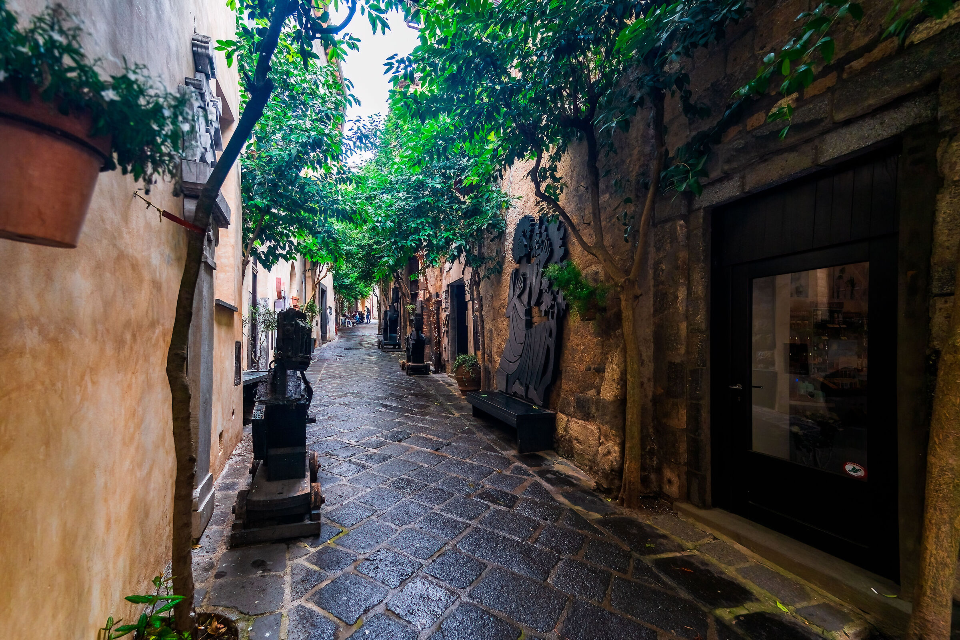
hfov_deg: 96.7
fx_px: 427
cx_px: 480
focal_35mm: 16
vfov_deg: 73.7
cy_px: 320
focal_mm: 16
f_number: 4
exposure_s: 1/25
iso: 200
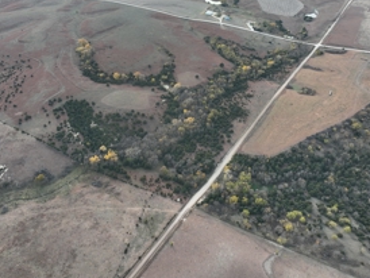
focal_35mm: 35
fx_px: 374
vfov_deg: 40.4
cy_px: 101
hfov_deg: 52.3
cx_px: 154
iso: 200
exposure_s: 1/500
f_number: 2.8
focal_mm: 12.29
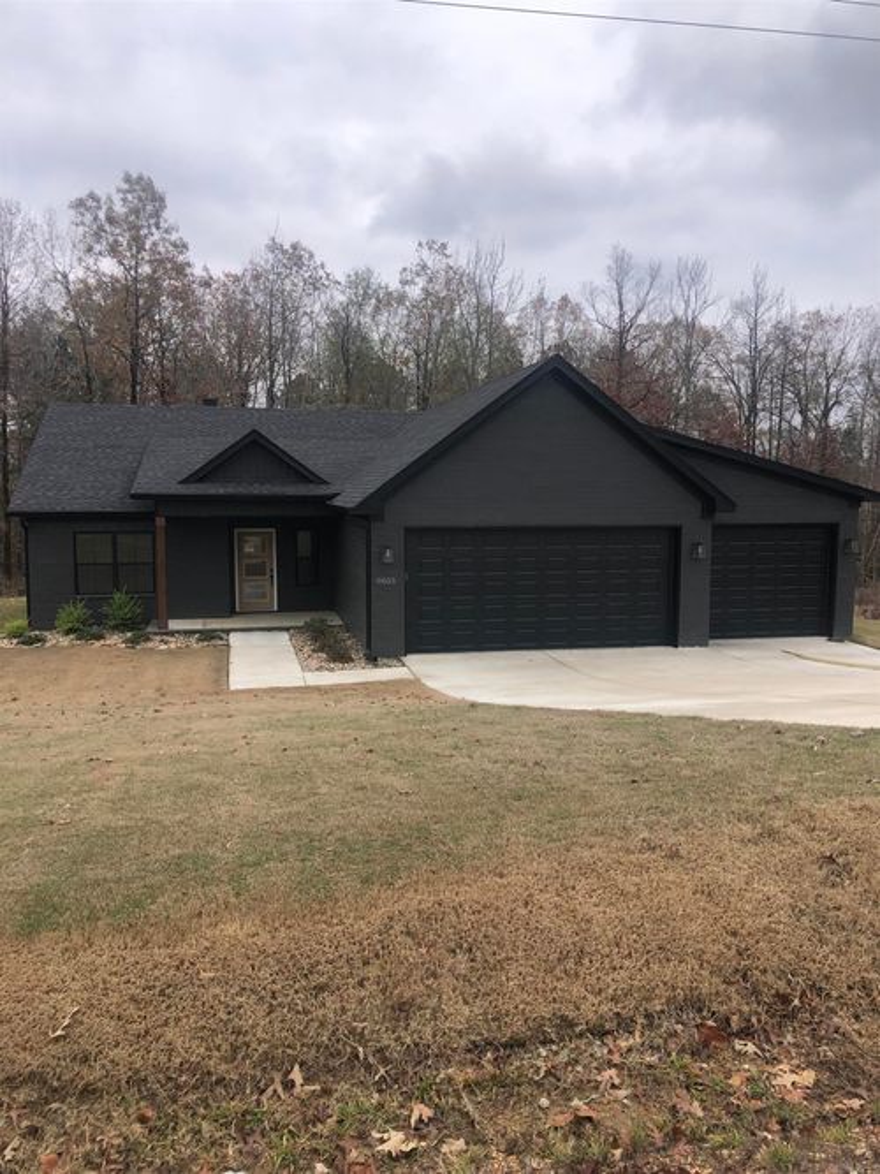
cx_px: 440
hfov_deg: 49.7
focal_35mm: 28
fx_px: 949
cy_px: 587
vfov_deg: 63.5
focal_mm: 3.99
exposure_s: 1/571
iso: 20
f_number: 1.8
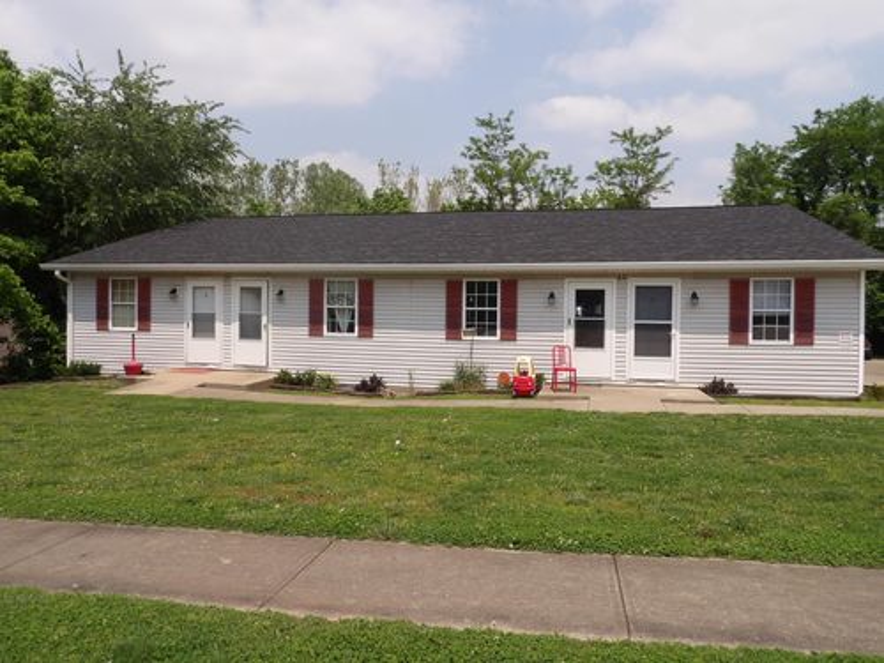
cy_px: 332
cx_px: 442
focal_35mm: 24
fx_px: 613
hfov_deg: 71.6
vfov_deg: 56.8
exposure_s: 1/702
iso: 100
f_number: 4.6
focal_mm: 4.3
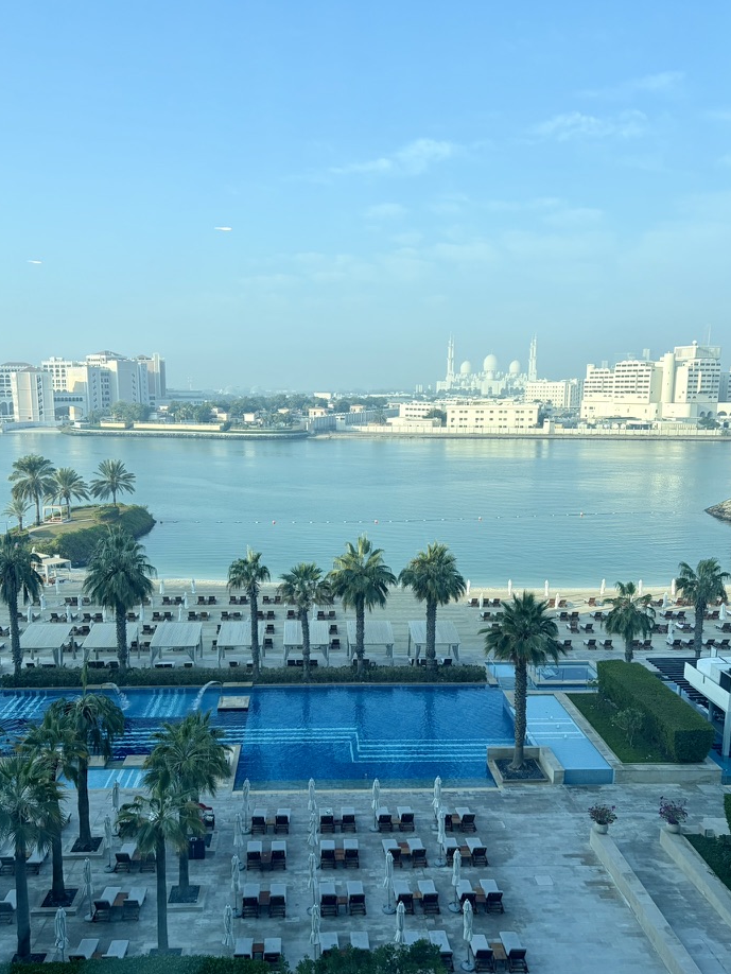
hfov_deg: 48.2
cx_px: 334
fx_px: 816
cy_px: 535
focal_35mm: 29
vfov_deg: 61.5
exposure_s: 1/539
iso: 50
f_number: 1.6
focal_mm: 5.96
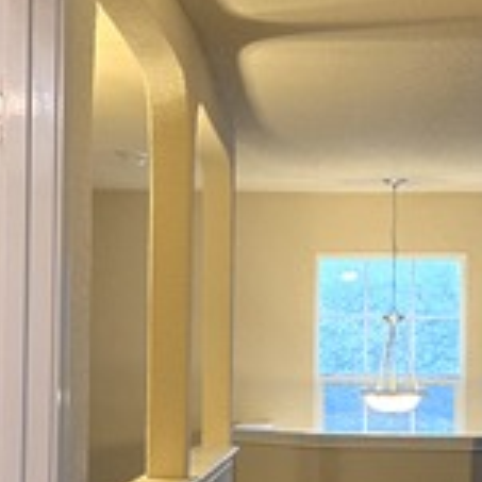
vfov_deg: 20.1
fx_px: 1355
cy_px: 322
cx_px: 294
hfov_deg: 20.1
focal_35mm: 86
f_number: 1.8
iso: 320
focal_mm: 5.4
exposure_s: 1/120
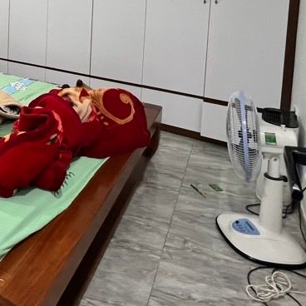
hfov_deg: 45.4
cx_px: 20
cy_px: 8
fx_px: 320
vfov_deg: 44.4
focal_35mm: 32
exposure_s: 1/100
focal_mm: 1.57
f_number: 1.8
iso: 200
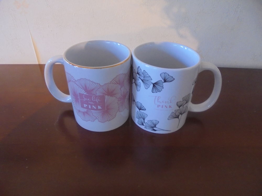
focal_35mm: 26
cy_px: 98
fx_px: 197
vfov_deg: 53.1
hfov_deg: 67.3
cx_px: 131
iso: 400
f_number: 3.5
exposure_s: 1/25
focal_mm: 4.6
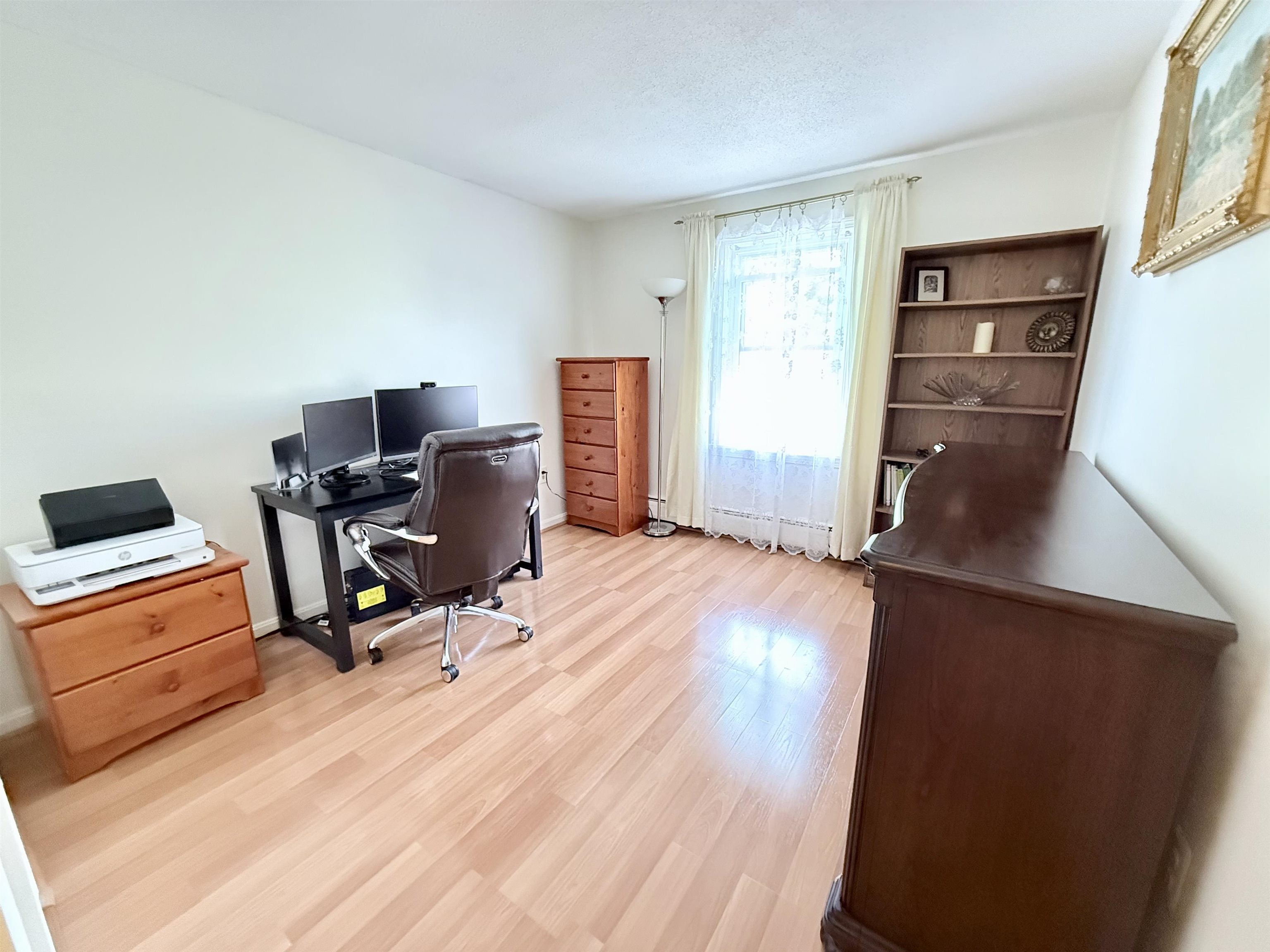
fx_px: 514
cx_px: 635
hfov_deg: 102.1
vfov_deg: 85.7
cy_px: 476
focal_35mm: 14
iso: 1250
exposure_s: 1/40
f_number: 2.2
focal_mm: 2.22
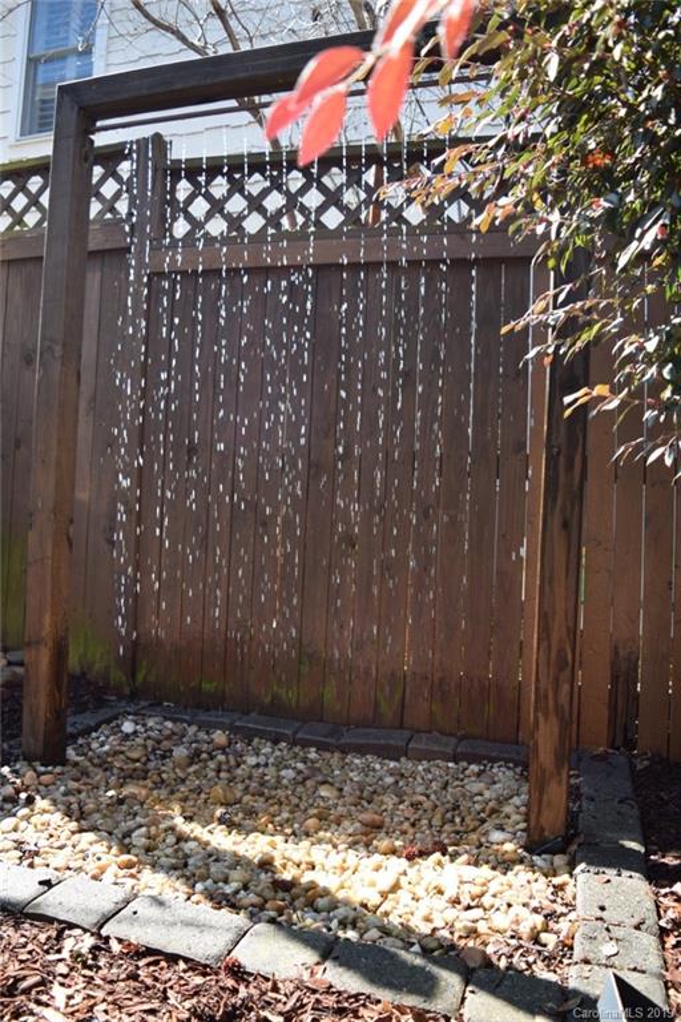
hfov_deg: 47.9
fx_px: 766
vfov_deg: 67.4
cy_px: 511
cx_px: 340
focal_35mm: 27
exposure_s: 1/250
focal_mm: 18
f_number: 3.5
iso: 200
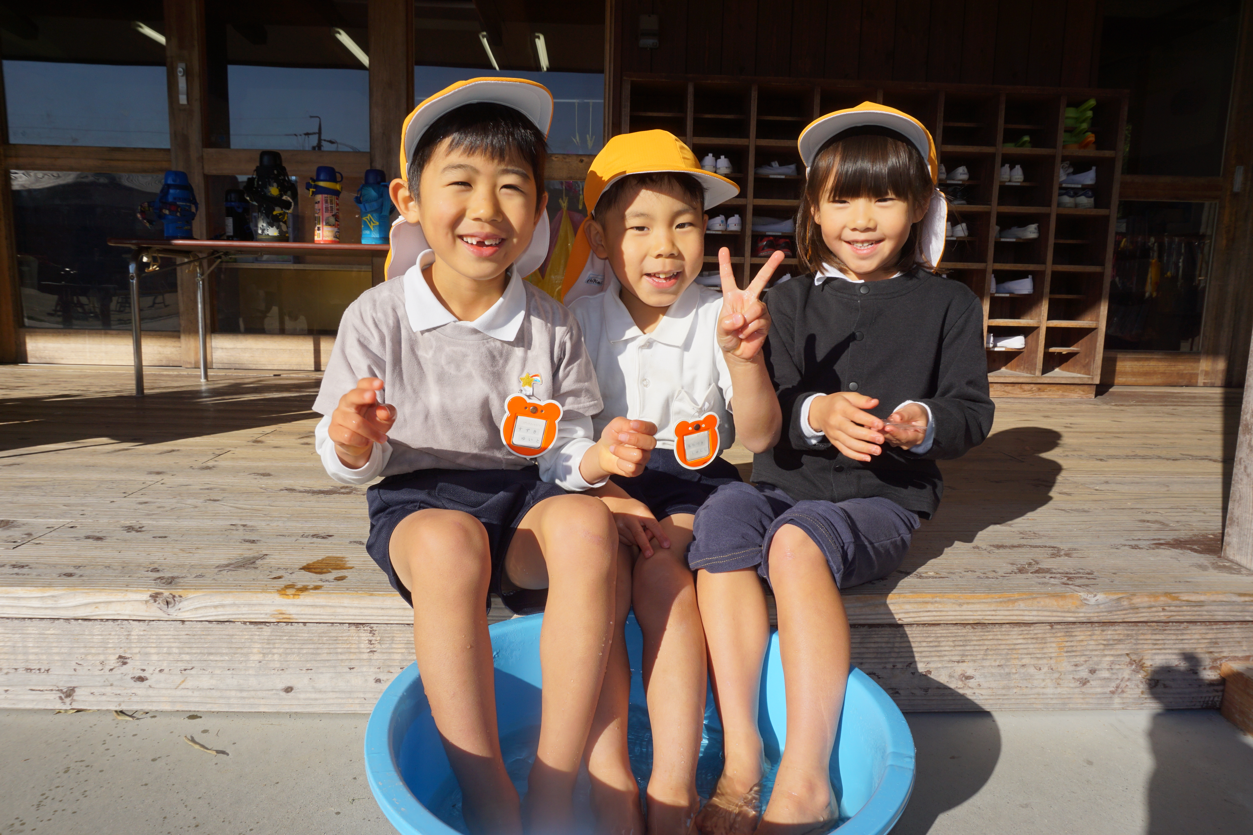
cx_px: 626
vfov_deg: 53.1
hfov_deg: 73.7
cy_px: 418
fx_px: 835
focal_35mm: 24
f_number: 13
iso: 100
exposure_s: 1/160
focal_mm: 16
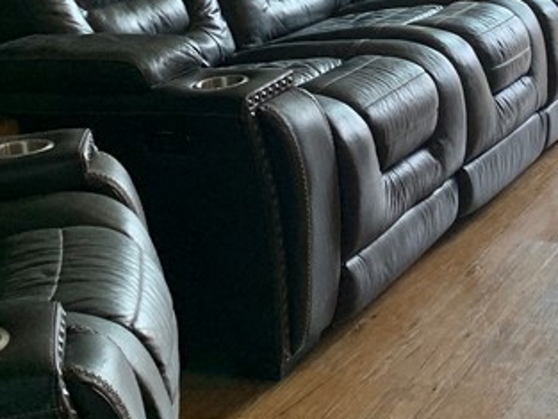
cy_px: 4
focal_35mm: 85
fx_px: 1371
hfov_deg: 22.6
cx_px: 476
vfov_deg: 17.0
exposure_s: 1/121
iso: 100
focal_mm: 4.25
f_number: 1.8
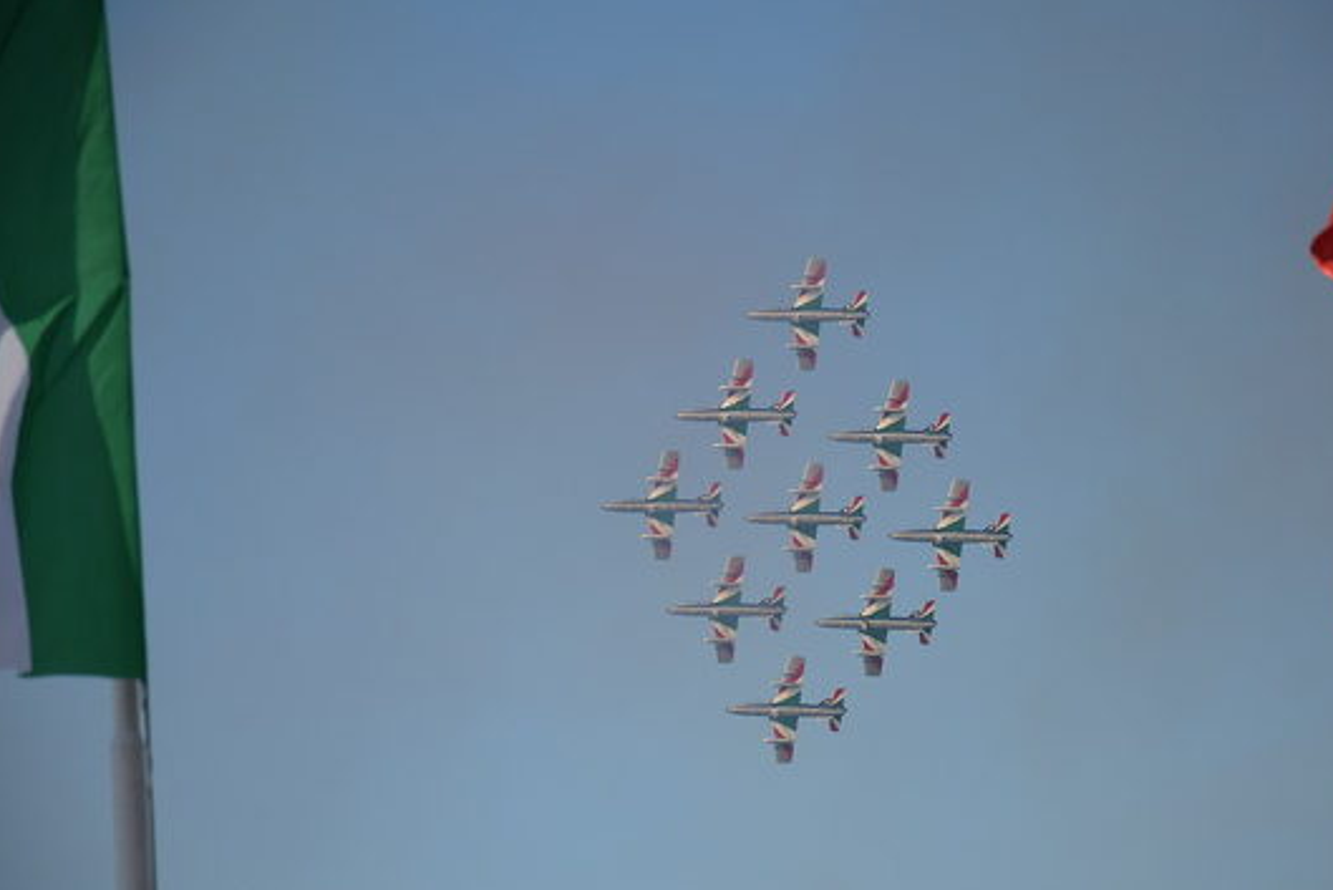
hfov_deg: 11.5
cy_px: 497
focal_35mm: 179
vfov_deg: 7.7
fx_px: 6613
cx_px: 748
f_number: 6.3
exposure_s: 1/640
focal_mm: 105
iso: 100
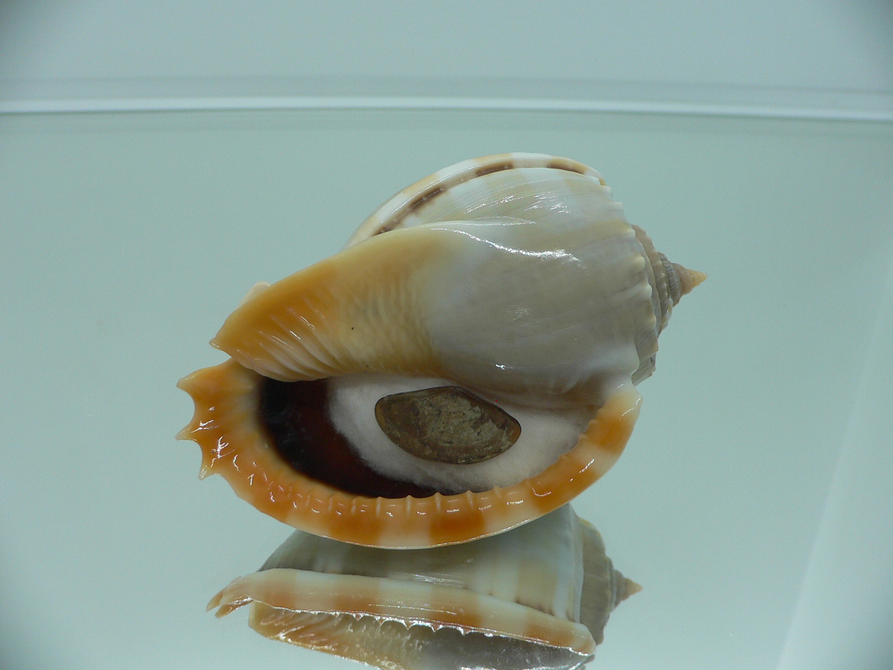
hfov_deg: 52.6
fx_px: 903
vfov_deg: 40.7
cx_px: 446
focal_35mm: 35
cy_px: 335
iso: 80
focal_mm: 4.6
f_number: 2.8
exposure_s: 1/60
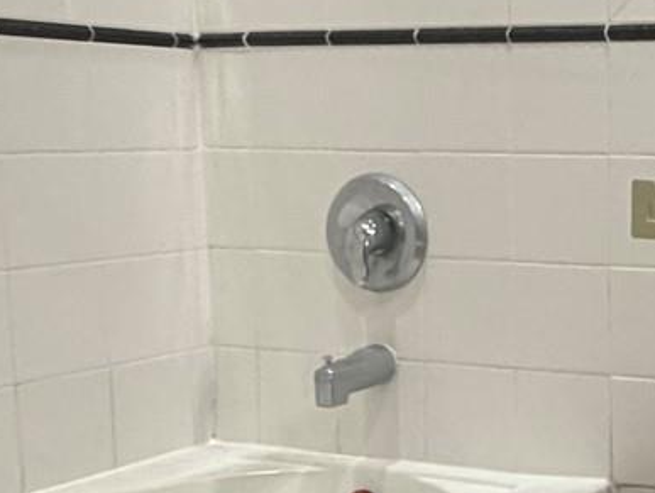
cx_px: 829
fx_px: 1402
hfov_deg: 23.5
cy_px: 276
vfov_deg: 19.9
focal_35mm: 74
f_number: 2.2
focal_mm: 2.22
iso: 250
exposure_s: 1/60
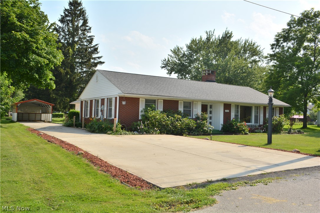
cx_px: 160
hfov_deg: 57.2
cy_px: 106
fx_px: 293
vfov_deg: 40.0
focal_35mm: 33
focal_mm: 22
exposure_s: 1/200
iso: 100
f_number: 11
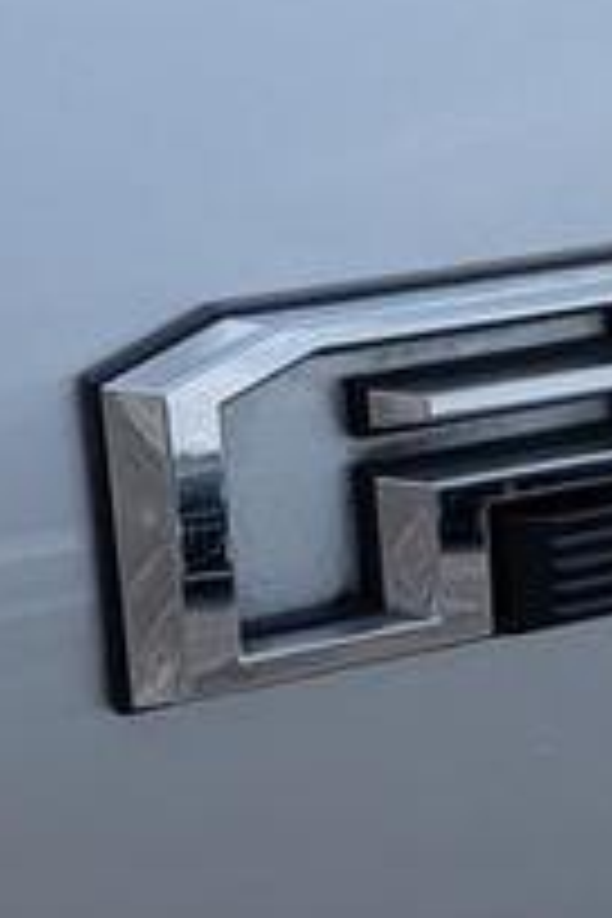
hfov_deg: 10.4
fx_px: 3213
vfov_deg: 16.3
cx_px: 1012
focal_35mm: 126
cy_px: 387
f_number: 1.68
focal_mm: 6.9
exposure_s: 1/1000
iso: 23
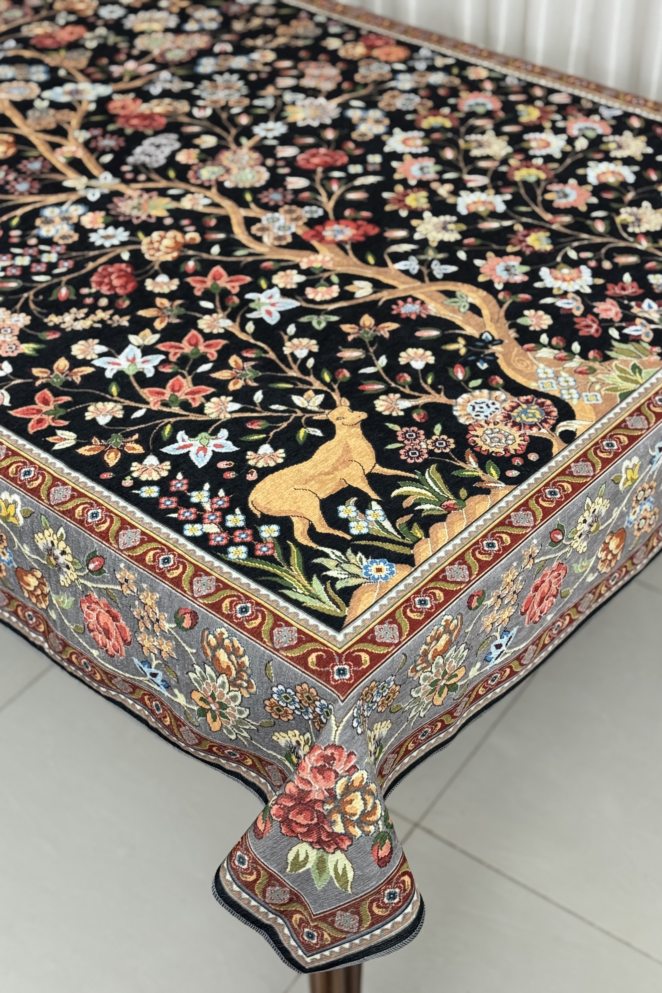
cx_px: 349
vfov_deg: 39.6
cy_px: 497
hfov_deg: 27.0
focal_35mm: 50
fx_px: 1379
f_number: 1.78
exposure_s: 1/33
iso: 250
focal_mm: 6.76
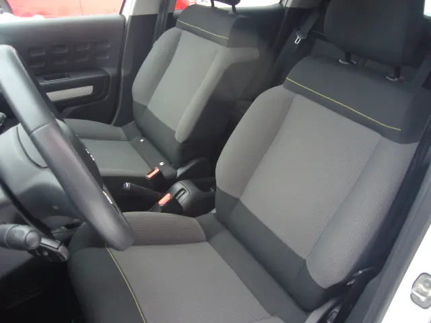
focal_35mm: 28
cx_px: 216
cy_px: 162
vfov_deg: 49.7
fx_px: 349
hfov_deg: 63.4
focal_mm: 4.6
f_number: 2.8
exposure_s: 1/13
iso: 200
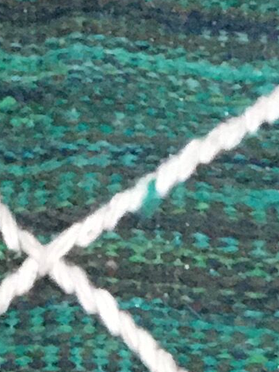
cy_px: 804
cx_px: -94
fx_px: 2343
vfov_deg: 8.5
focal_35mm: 218
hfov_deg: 6.7
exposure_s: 1/25
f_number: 2.2
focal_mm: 4.15
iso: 200
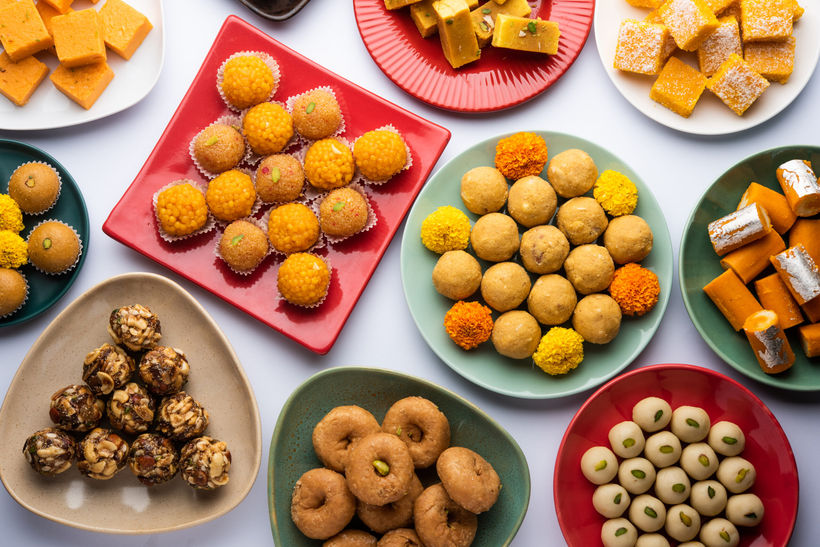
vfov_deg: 22.6
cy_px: 274
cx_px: 410
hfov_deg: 33.4
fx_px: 1367
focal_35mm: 60
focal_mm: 60
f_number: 7.1
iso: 160
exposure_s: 1/125
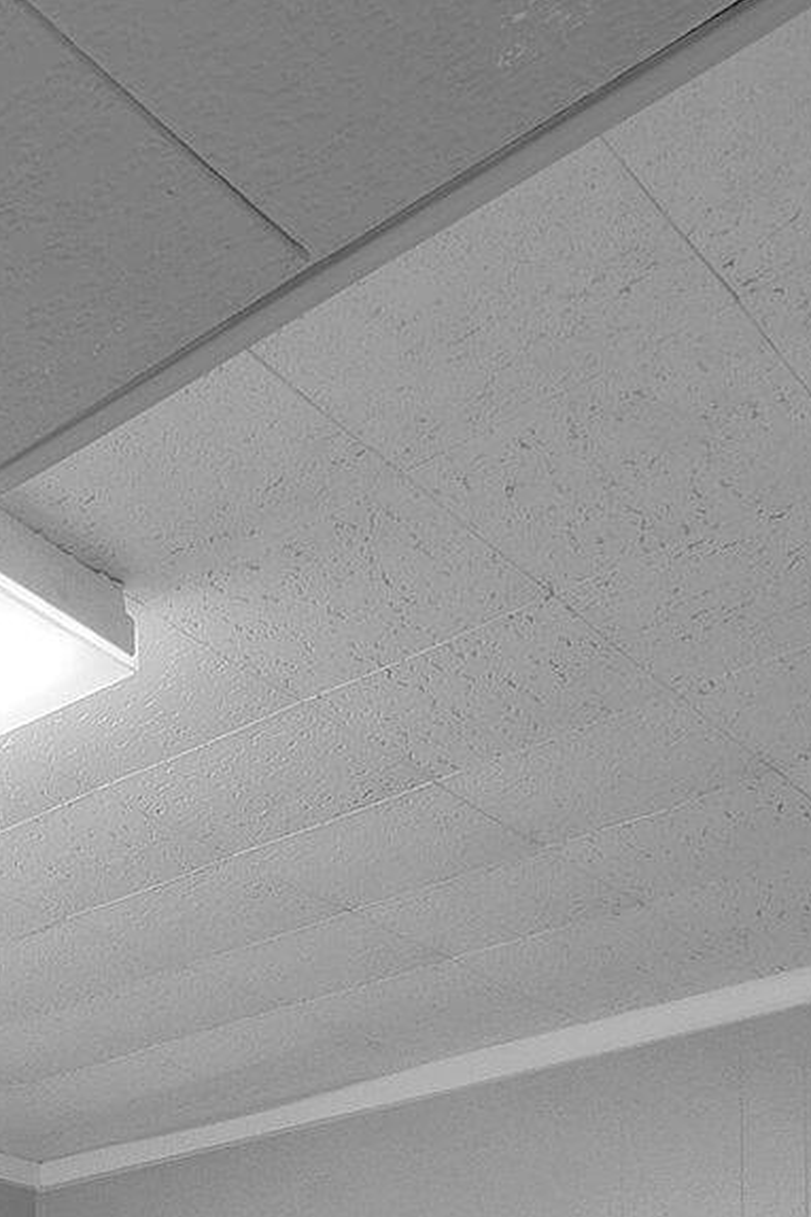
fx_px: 1757
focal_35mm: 52
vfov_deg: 30.1
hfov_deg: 23.2
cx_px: -232
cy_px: 1593
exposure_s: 1/13
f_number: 7.1
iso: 800
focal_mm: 7
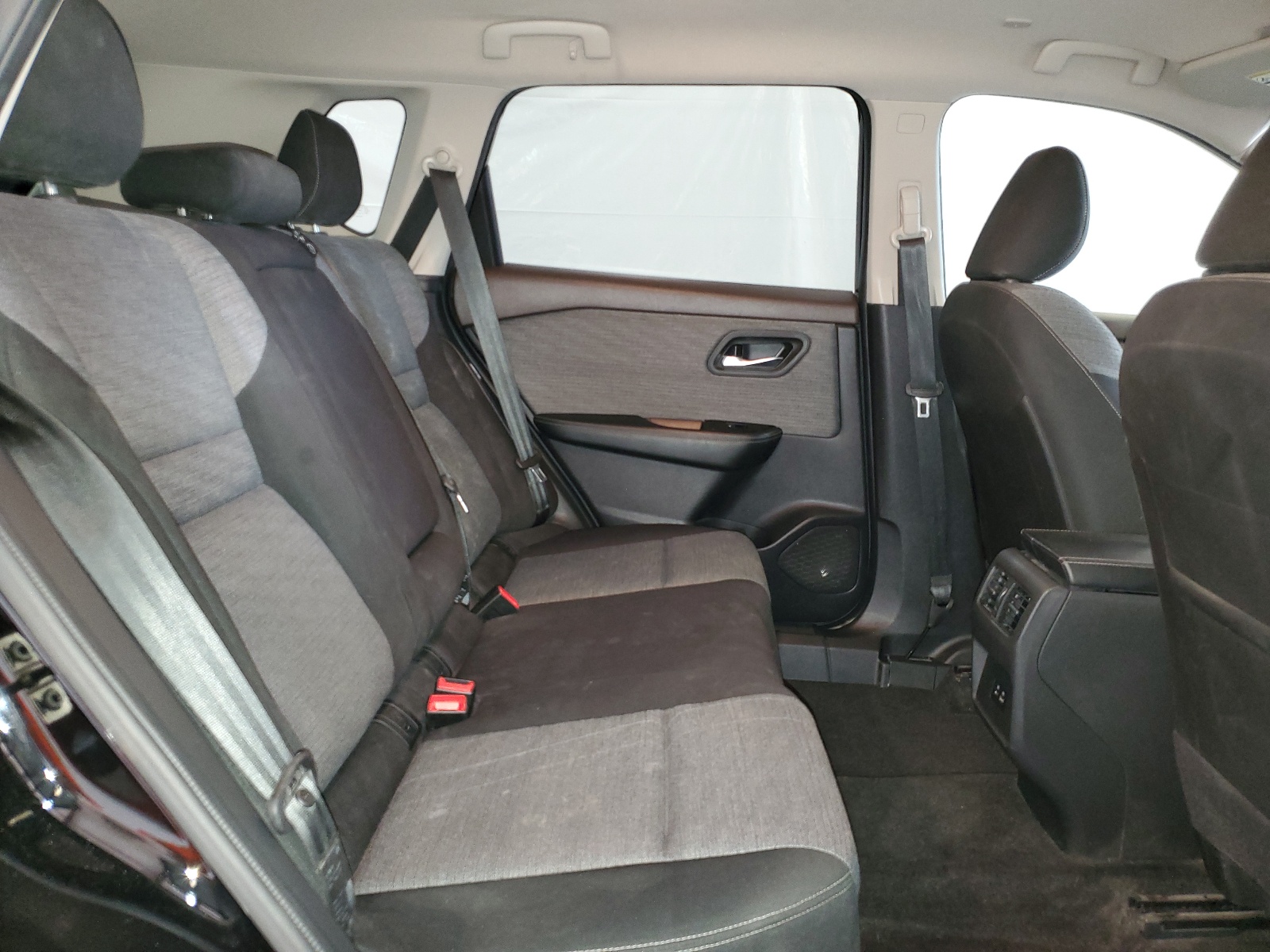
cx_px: 635
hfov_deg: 67.3
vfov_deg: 53.1
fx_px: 954
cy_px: 476
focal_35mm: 26
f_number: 1.5
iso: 158
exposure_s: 1/10
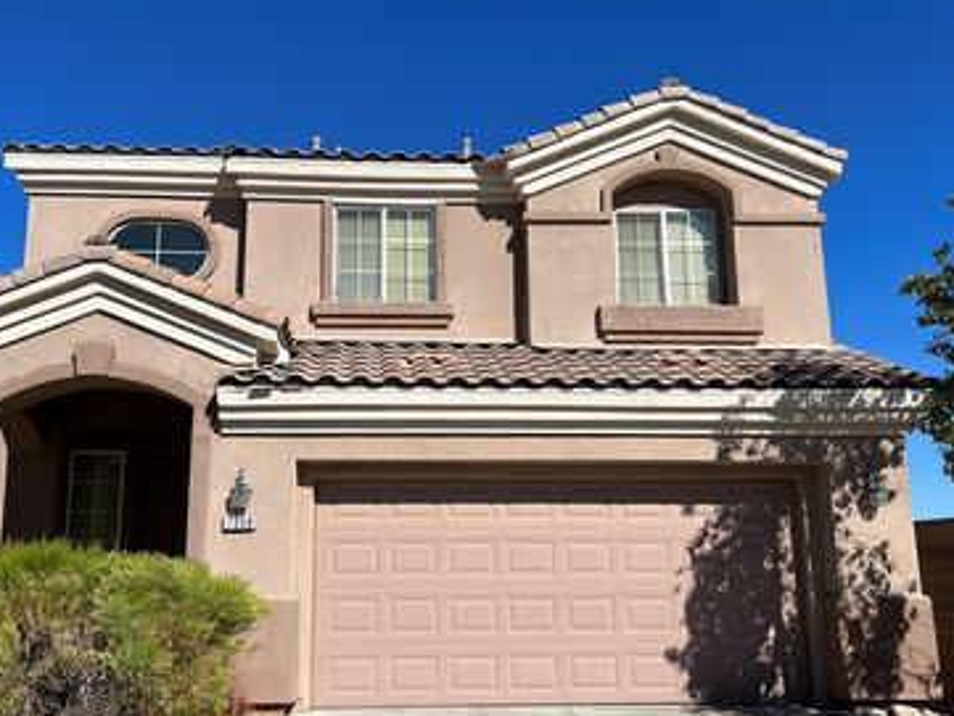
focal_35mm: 36
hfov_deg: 51.3
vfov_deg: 39.7
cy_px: 347
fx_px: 992
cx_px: 431
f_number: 1.5
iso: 50
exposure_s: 1/6993
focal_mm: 5.7
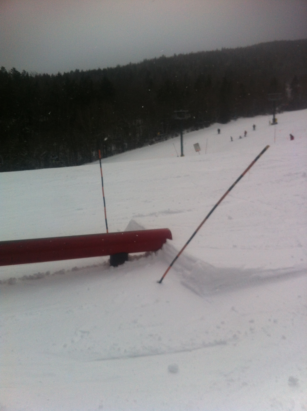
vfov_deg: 52.7
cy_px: 206
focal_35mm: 35
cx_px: 154
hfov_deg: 40.6
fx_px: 415
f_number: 2.8
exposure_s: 1/3016
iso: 80
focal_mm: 3.85
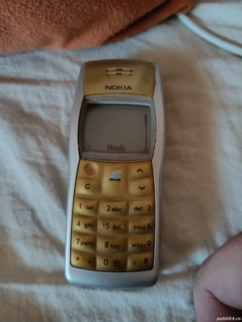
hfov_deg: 56.8
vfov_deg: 71.6
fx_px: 224
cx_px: 121
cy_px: 161
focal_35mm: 24
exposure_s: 1/20
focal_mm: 5.59
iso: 1912
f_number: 1.88
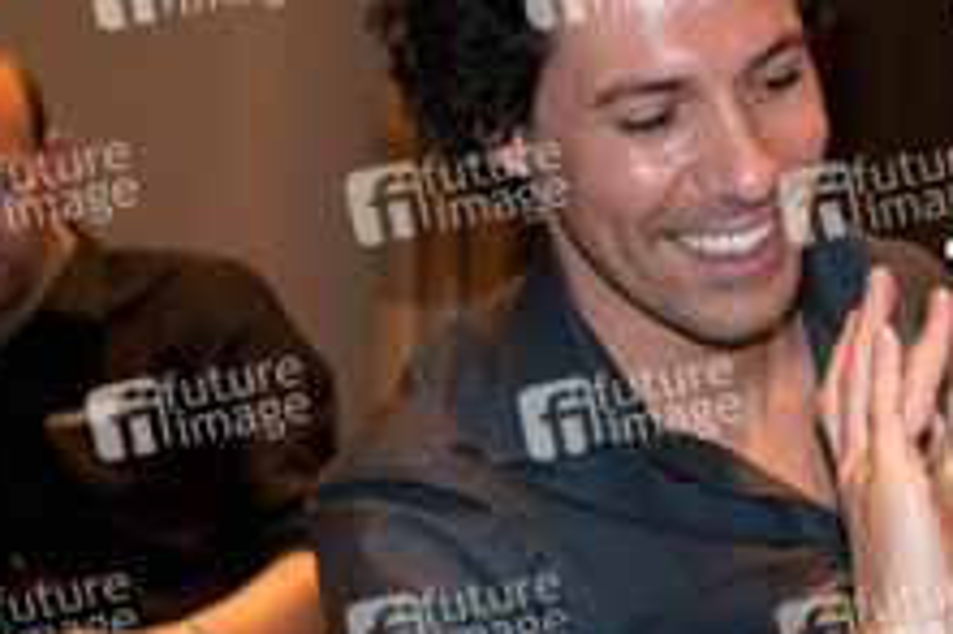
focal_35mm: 107
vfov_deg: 12.8
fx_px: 2831
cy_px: 302
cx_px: 947
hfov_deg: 18.6
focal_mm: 35
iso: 320
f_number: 2.8
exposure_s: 1/100
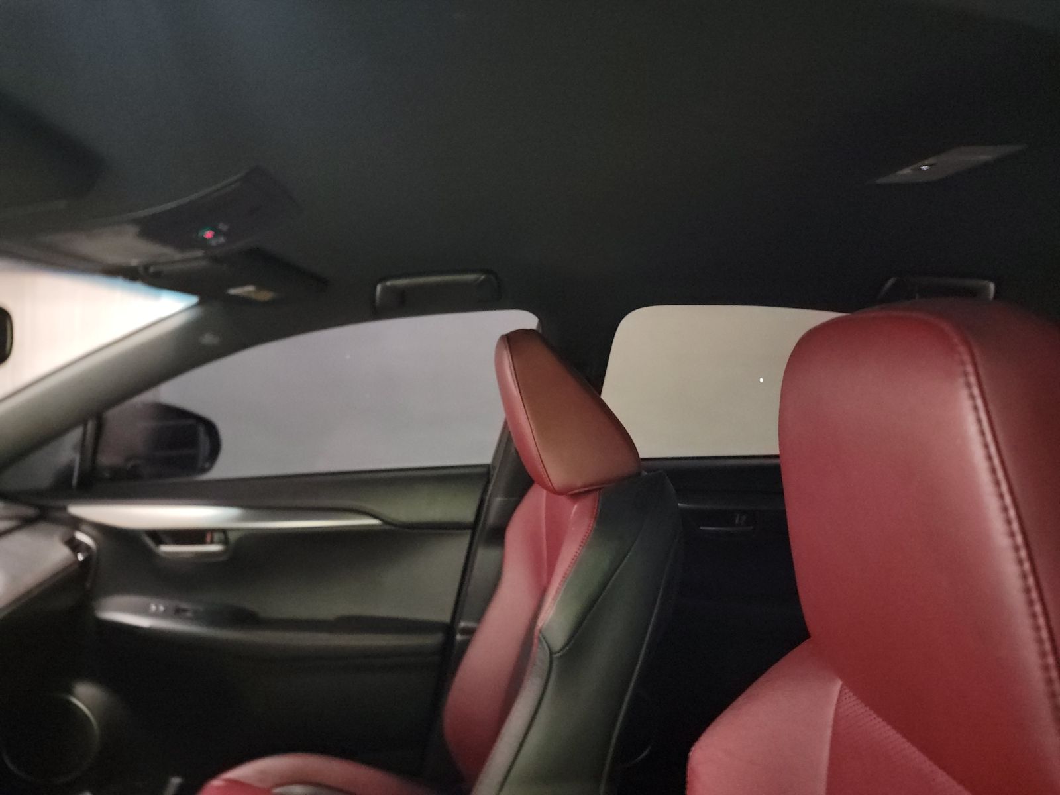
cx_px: 530
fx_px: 735
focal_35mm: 24
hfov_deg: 71.6
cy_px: 398
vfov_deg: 56.8
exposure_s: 1/8
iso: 2662
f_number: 1.8
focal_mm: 6.7
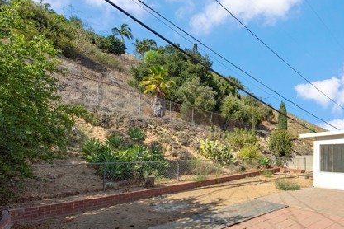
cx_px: 238
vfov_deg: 54.0
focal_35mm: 23
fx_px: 220
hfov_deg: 73.0
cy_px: 154
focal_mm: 15
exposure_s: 1/500
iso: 200
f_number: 11
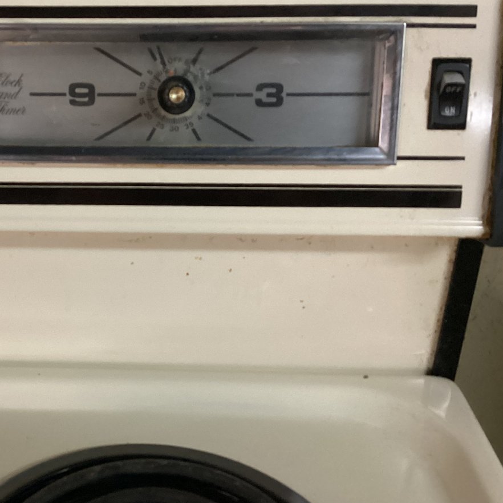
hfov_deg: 35.1
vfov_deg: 36.0
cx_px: 112
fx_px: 773
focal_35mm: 47
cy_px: 228
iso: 400
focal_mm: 3.3
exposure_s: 1/40
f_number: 2.4
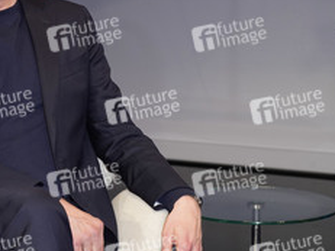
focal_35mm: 90
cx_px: 104
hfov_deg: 21.7
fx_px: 871
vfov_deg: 16.3
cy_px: 71
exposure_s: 1/160
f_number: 5.6
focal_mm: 48
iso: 2000
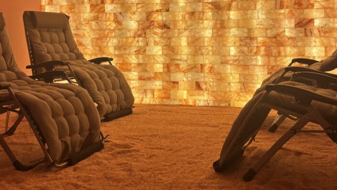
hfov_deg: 61.0
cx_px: 168
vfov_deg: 36.0
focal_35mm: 32
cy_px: 53
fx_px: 286
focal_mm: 5.96
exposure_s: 1/60
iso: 250
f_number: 1.6
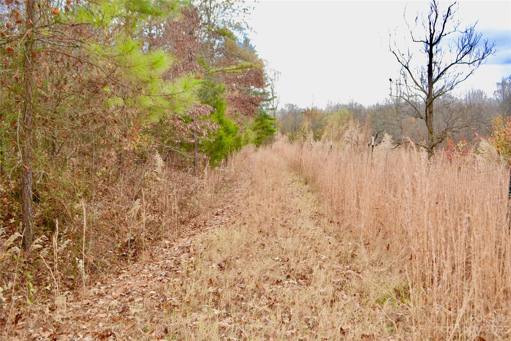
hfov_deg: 67.4
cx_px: 256
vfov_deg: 47.9
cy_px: 170
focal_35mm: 27
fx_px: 383
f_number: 7.1
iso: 100
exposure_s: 1/200
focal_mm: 18
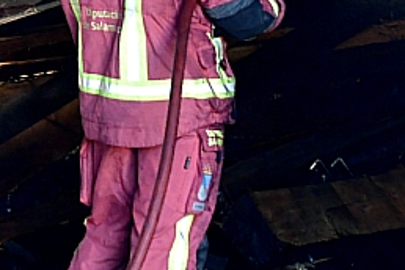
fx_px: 2509
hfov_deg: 9.2
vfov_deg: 6.1
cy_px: -61
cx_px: -2
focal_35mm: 223
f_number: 7.1
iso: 2500
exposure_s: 1/125
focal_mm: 48
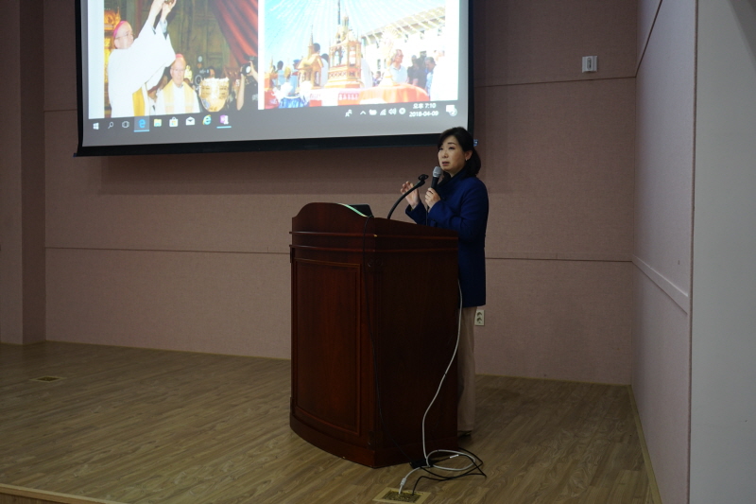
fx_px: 798
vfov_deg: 35.0
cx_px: 378
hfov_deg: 50.7
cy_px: 252
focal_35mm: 38
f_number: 4
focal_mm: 38
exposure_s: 1/15
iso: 640
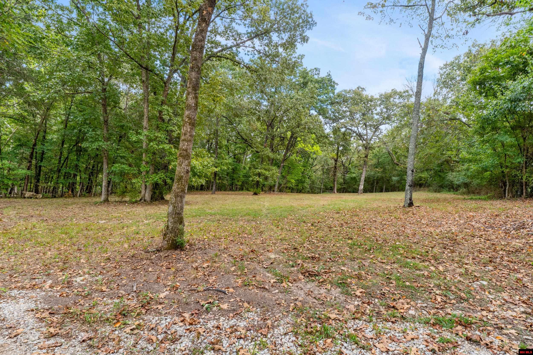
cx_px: 266
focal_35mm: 19
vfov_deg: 65.7
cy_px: 178
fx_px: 275
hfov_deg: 88.1
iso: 200
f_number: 9
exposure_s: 1/40
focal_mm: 12.4
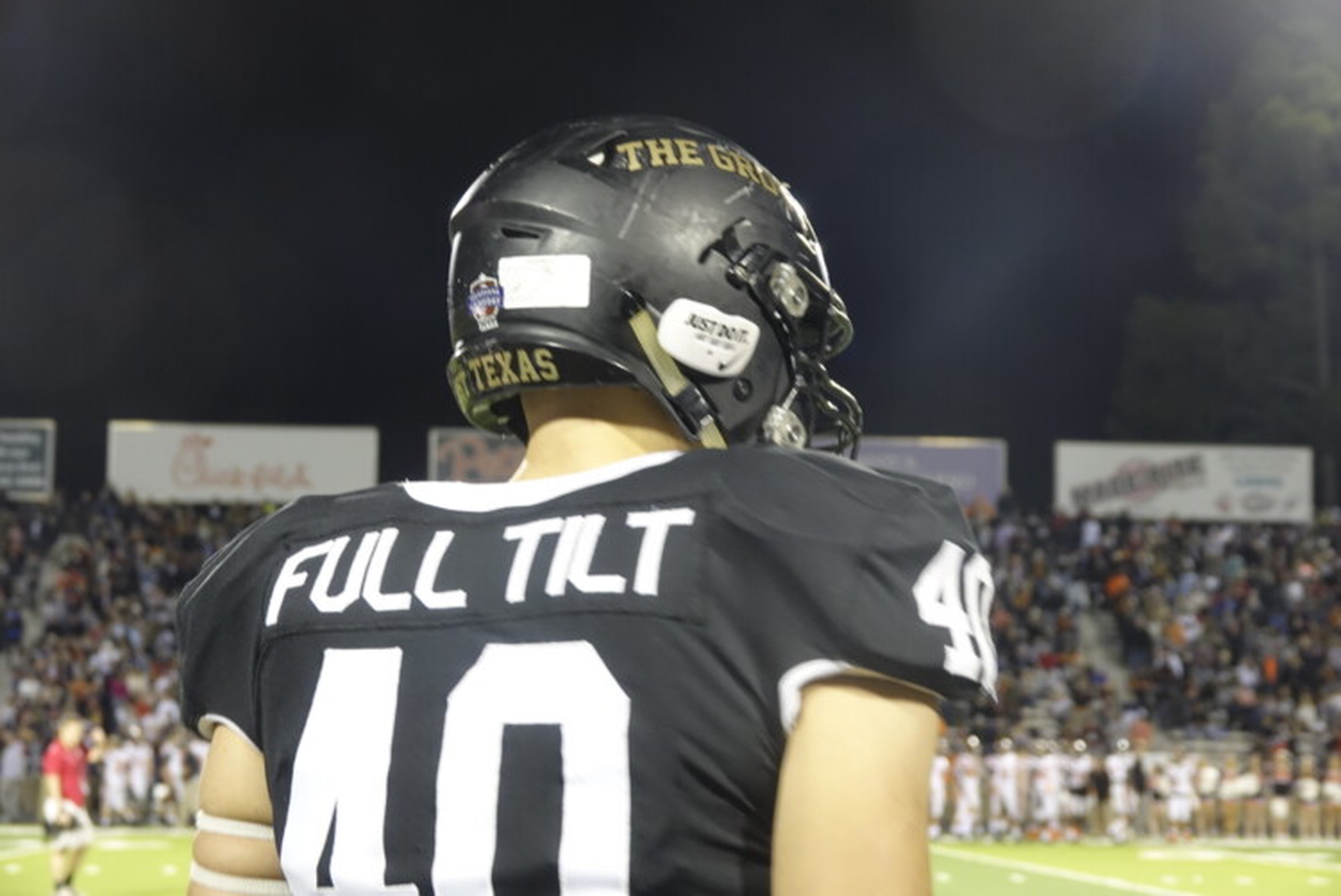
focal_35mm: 74
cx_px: 670
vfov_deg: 18.4
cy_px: 448
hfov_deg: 27.3
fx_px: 2758
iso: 800
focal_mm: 27.24
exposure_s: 1/40
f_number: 3.5
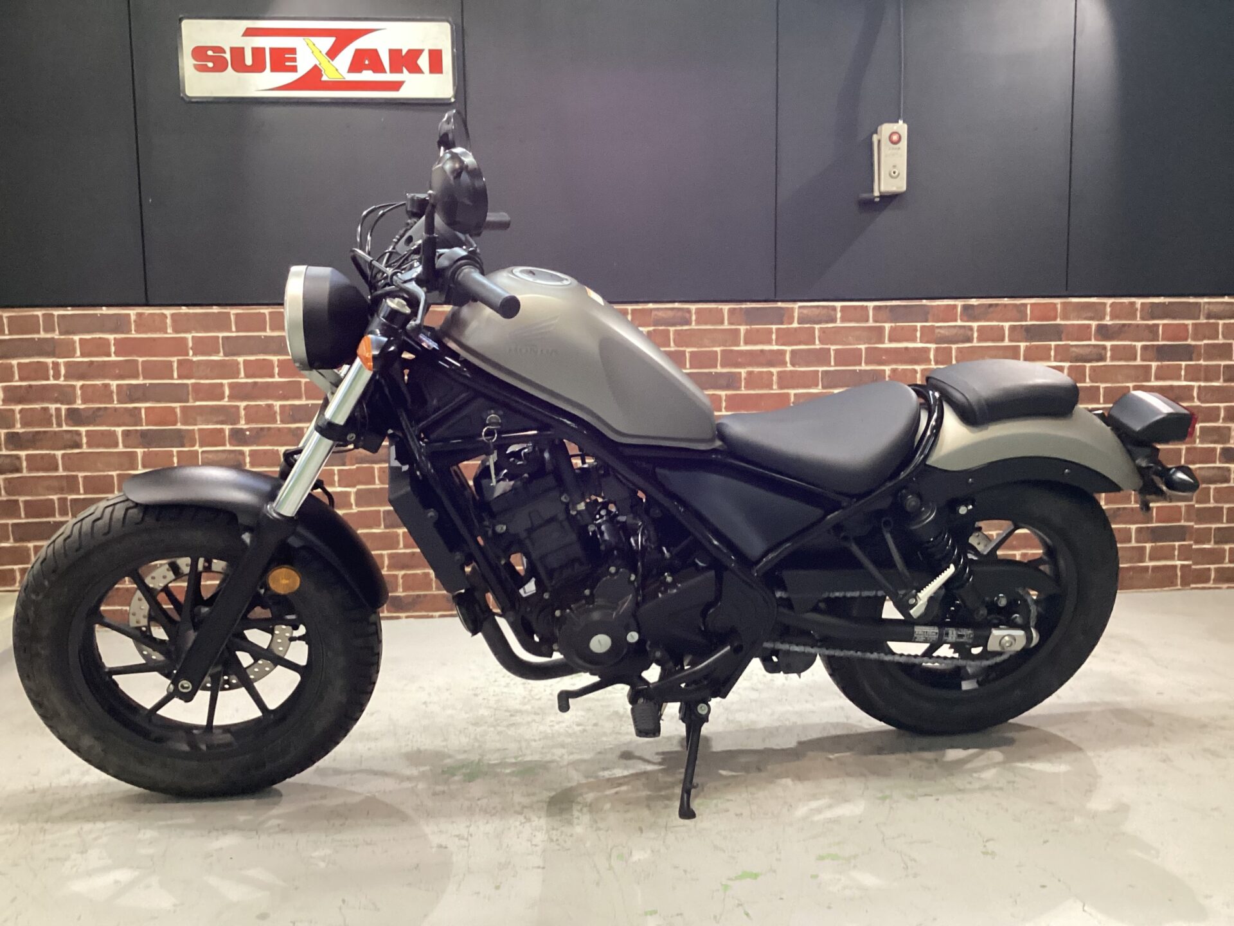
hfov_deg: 58.4
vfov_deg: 45.4
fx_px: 1105
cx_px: 617
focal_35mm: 31
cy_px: 463
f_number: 2.4
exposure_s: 1/60
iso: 320
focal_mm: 3.3
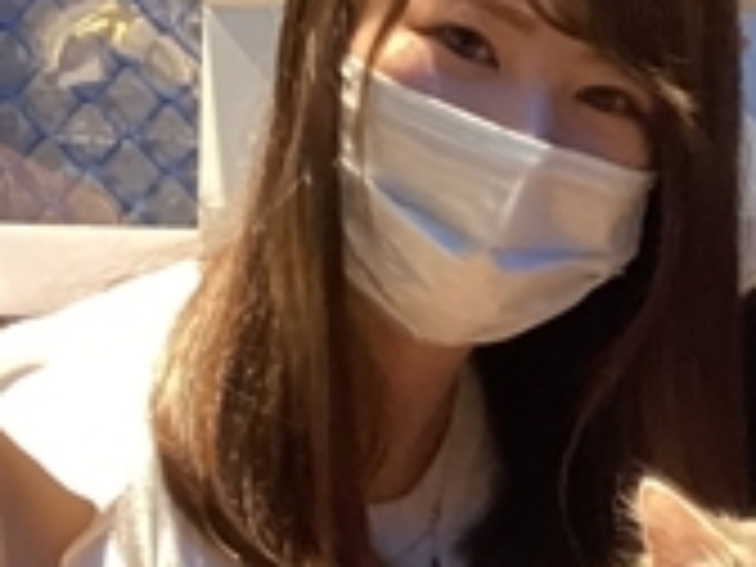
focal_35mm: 111
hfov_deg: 17.4
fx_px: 2424
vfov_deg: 13.3
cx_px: 702
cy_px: 356
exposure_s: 1/60
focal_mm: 3.3
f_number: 2.4
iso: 320
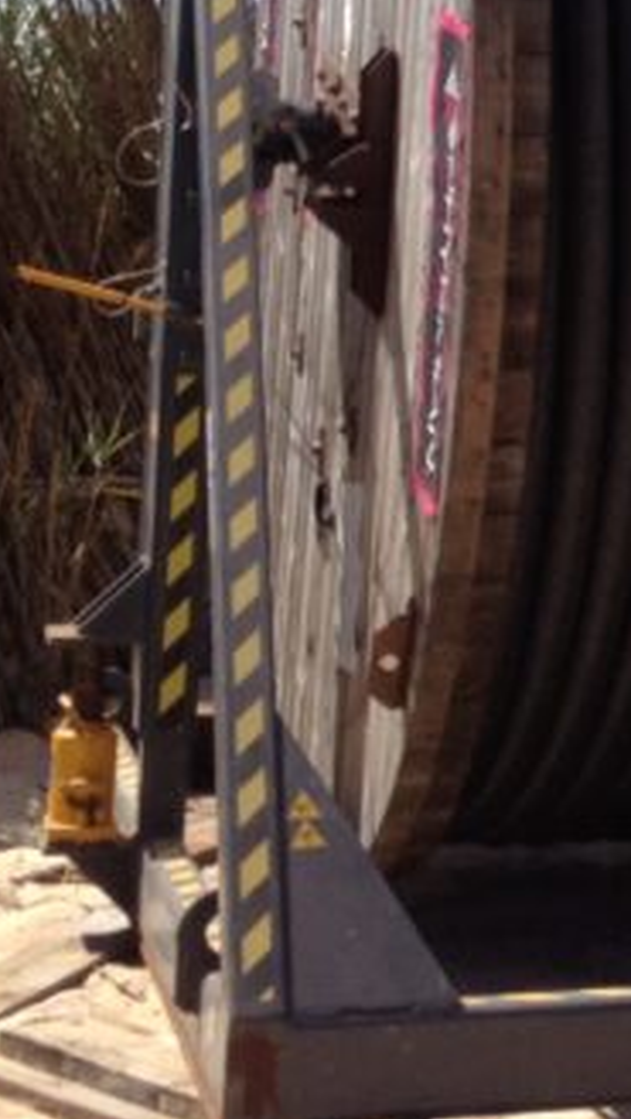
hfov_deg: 9.7
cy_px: 242
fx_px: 3532
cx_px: 1098
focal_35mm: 119
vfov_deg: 17.9
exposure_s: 1/1346
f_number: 2.4
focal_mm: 4.28
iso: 64
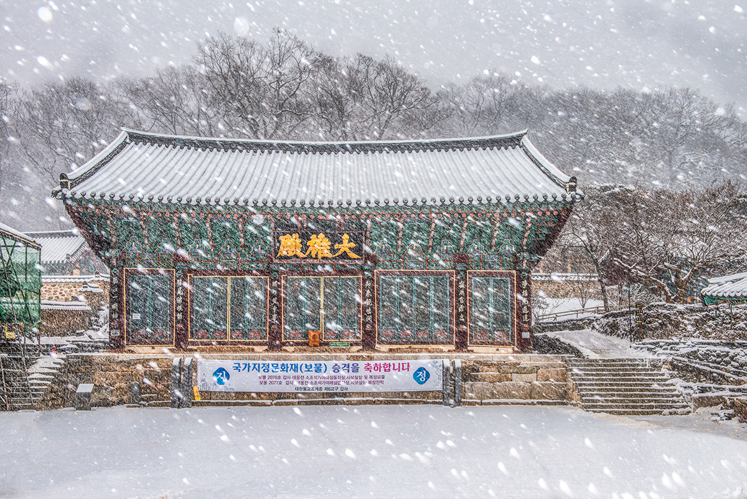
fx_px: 789
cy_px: 250
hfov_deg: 50.7
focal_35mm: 38
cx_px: 374
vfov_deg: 35.1
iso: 100
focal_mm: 38
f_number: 10
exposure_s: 1/30
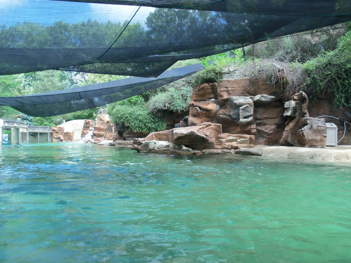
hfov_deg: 52.6
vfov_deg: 40.7
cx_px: 176
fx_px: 355
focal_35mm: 35
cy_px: 132
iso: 80
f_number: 3
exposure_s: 1/100
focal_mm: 6.3
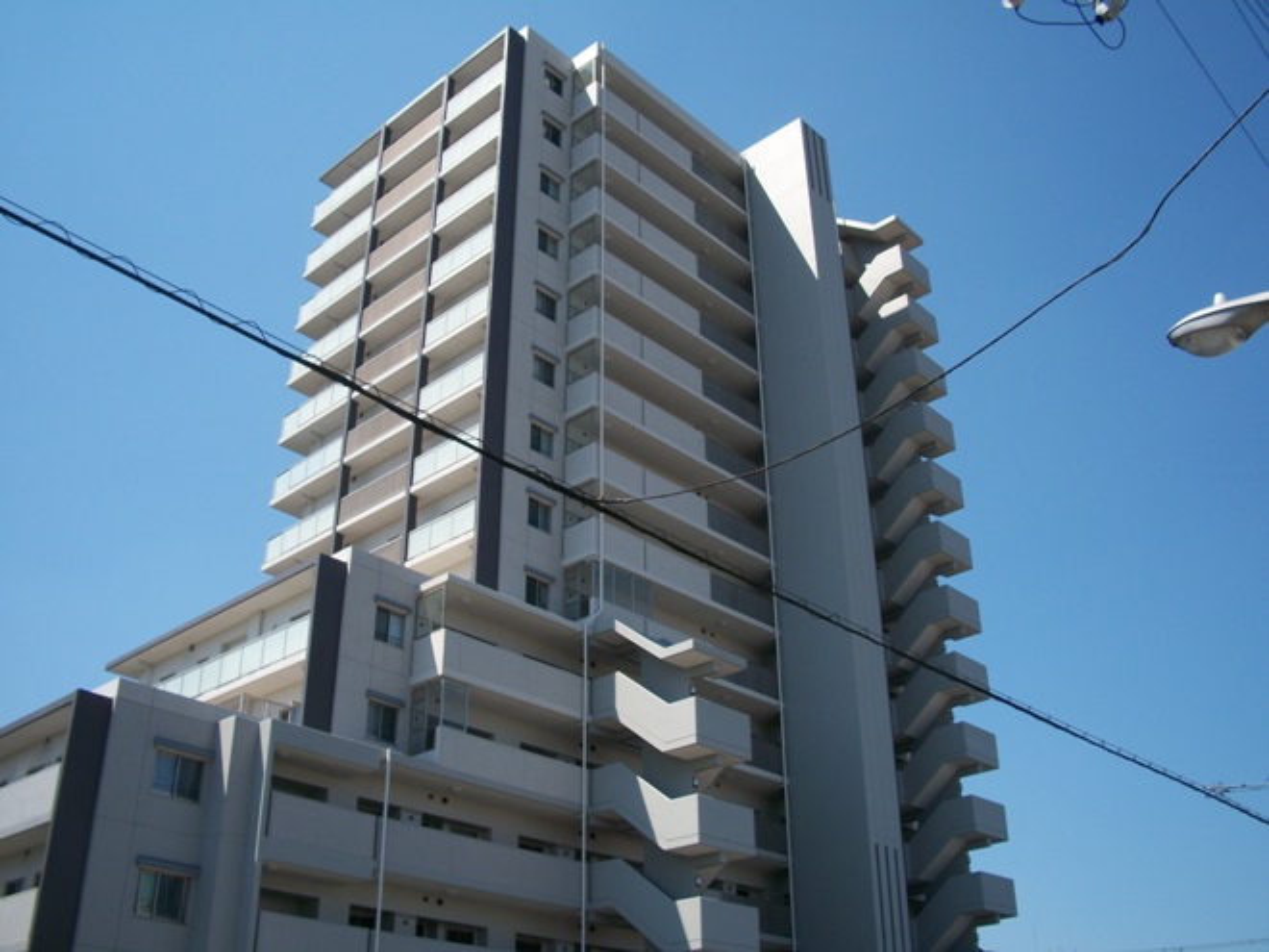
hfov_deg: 52.6
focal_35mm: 35
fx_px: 1283
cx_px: 634
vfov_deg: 40.7
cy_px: 476
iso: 80
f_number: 5.6
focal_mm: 6.3
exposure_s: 1/400
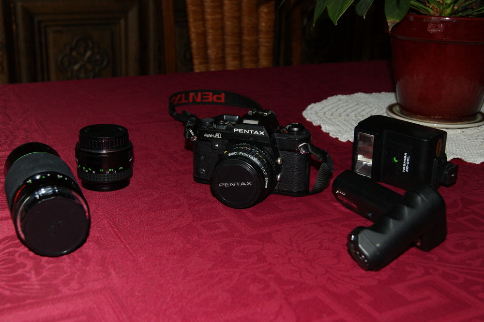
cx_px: 242
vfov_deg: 29.8
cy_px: 161
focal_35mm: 45
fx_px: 605
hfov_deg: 43.6
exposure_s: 1/60
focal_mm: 30
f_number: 5.6
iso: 400
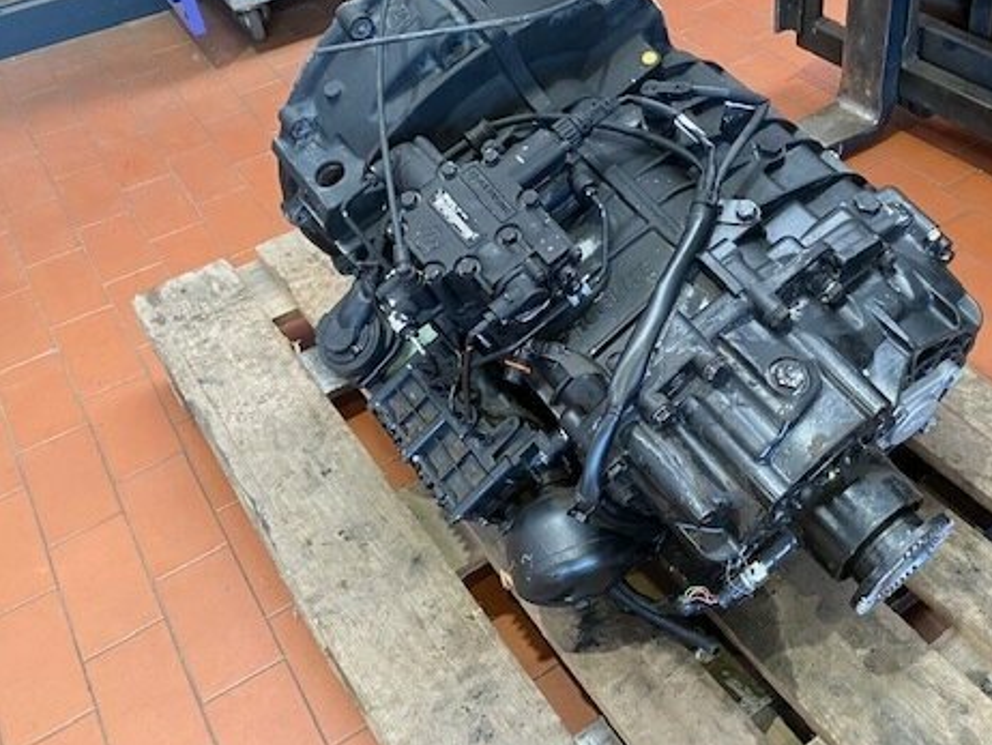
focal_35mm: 36
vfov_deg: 39.5
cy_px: 286
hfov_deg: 50.1
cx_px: 685
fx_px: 1032
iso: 200
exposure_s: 1/60
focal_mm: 4.25
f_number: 1.8
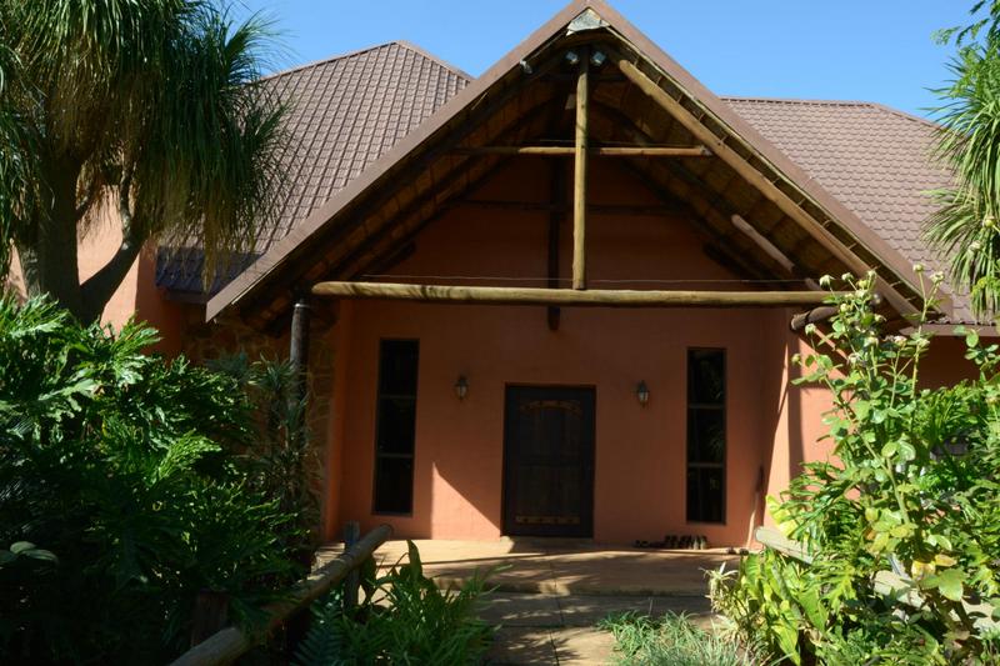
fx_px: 750
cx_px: 500
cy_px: 333
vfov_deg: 47.9
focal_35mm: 27
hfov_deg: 67.4
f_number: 18
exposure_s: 1/60
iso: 280
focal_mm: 18
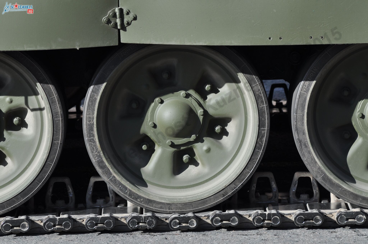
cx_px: 184
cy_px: 122
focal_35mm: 232
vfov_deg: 5.9
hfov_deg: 8.9
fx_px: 2374
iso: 200
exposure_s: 1/320
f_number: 8
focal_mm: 155
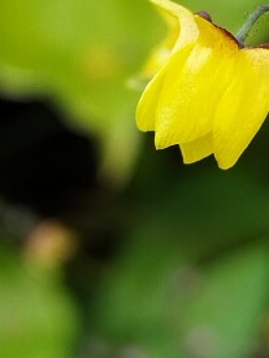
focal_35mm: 128
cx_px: 316
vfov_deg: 15.2
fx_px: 1326
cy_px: 18
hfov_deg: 11.4
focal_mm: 4.95
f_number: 1.9
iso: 586
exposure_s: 1/100
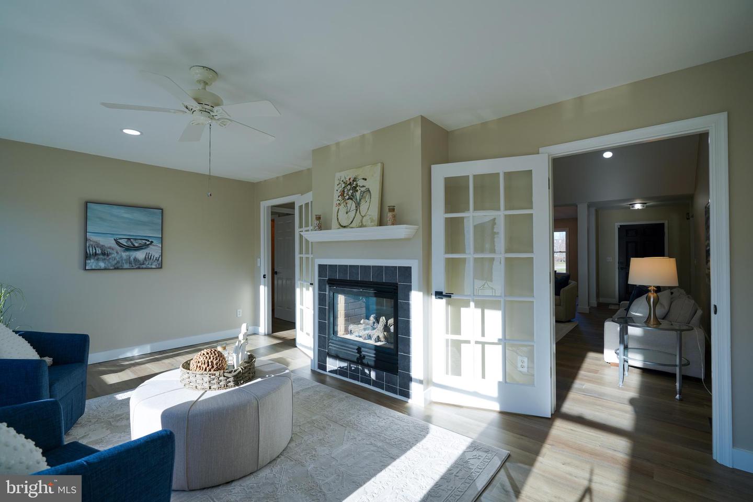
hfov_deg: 96.7
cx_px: 376
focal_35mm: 16
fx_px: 335
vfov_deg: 73.7
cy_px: 251
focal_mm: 16
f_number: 5
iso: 100
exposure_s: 1/100
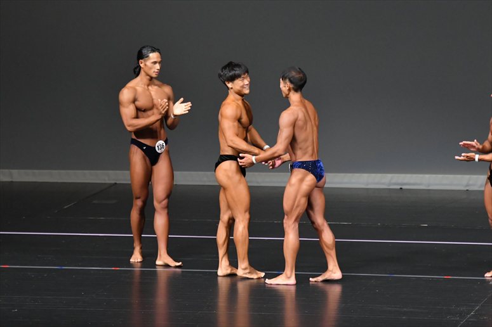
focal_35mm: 270
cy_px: 164
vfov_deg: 5.1
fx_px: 3688
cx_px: 246
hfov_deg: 7.6
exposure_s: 1/400
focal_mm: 180
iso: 5000
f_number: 5.6
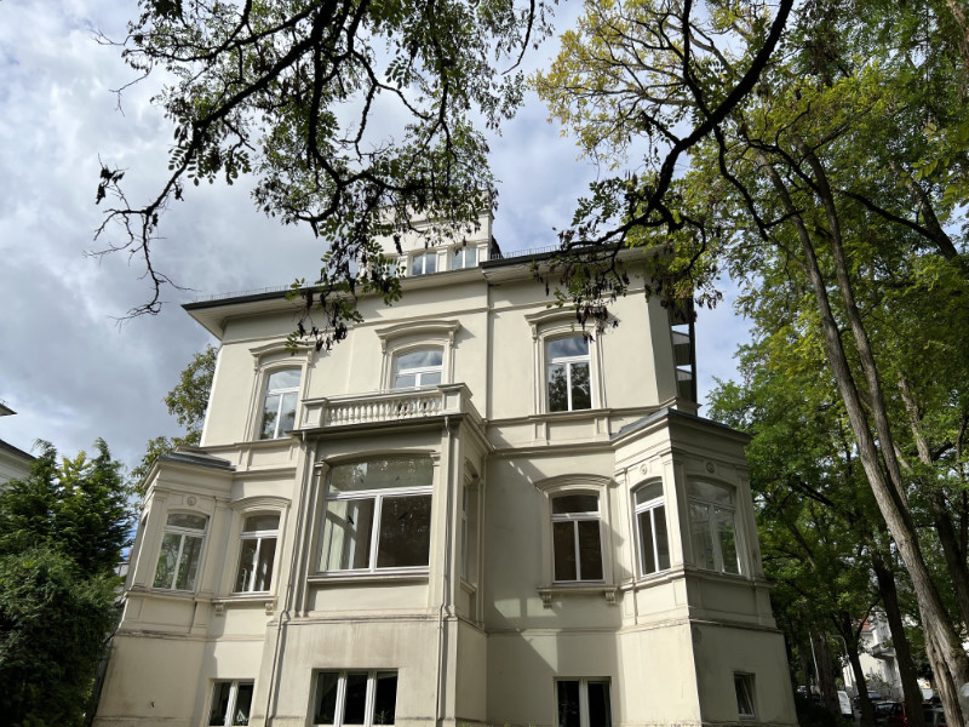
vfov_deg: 53.1
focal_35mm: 26
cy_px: 364
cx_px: 484
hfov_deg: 67.3
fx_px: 728
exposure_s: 1/6211
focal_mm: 5.7
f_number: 1.5
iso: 50
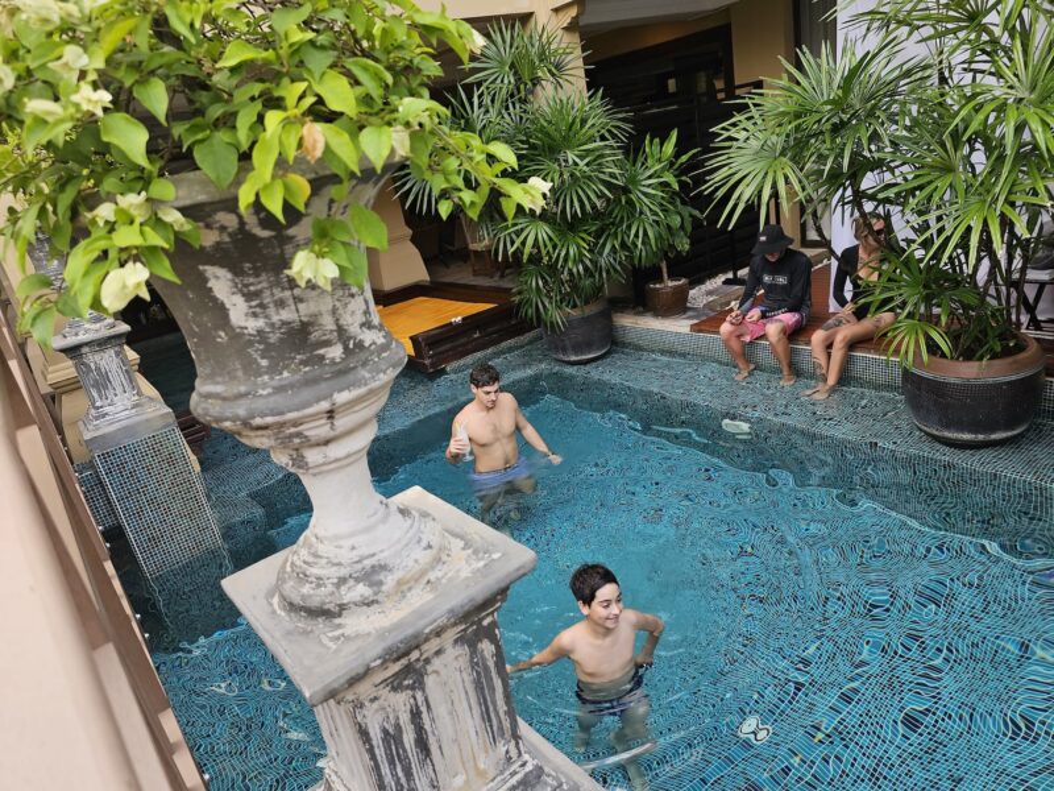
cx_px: 527
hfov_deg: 73.9
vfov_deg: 58.9
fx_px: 700
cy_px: 396
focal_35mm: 23
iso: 50
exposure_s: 1/190
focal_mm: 6.3
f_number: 1.7
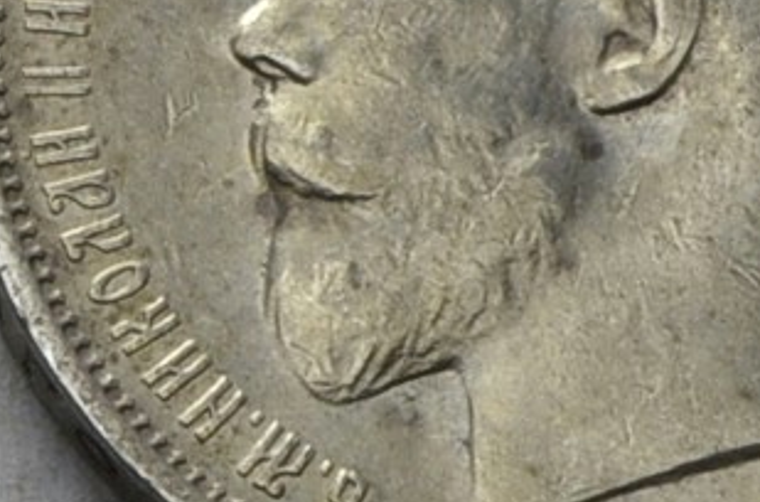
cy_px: 871
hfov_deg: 4.7
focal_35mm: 431
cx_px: -974
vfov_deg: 3.2
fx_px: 9071
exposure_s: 1/250
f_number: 14
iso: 400
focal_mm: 36
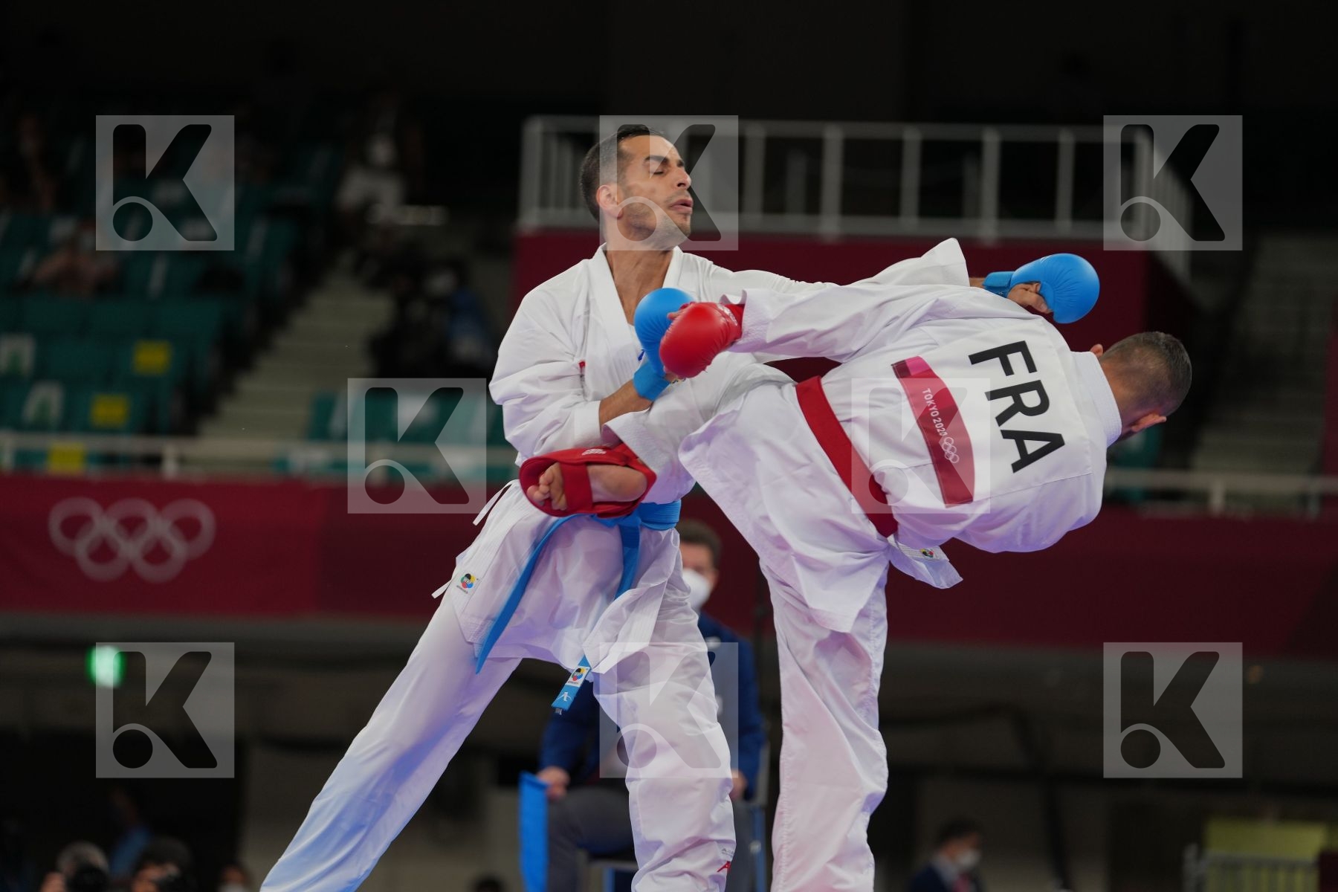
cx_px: 669
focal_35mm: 164
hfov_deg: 12.5
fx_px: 6095
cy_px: 446
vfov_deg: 8.4
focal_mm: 164
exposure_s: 1/1000
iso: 500
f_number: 2.8
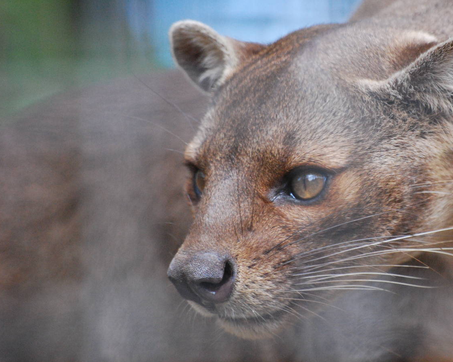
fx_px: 8070
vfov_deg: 2.6
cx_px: 321
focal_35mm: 602
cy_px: 151
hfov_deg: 3.2
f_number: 5.6
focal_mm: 300
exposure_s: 1/500
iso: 1400
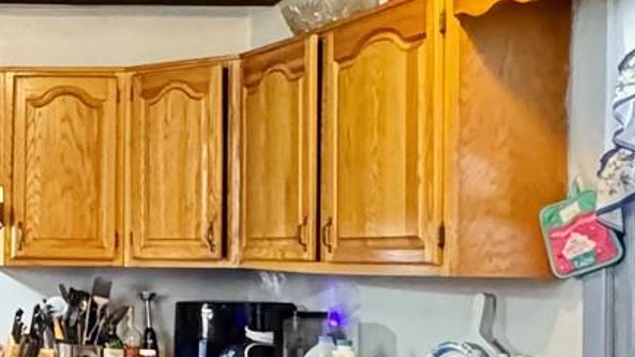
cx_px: -332
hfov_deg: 23.3
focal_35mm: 72
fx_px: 1212
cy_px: 243
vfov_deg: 16.7
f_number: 2.2
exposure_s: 1/40
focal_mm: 2.22
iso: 1000
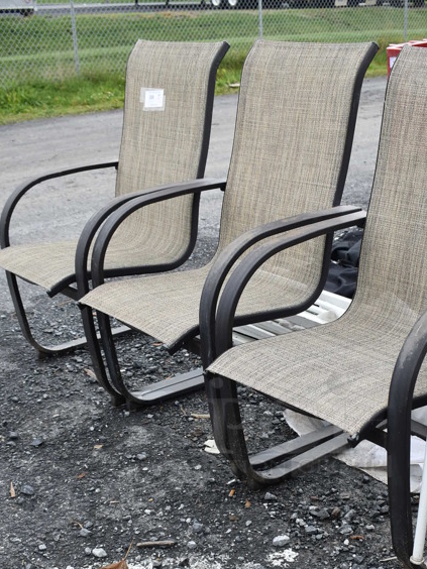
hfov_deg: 27.0
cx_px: 280
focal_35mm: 54
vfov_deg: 34.9
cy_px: 424
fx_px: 885
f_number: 5.6
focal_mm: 23
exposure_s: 1/250
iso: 220
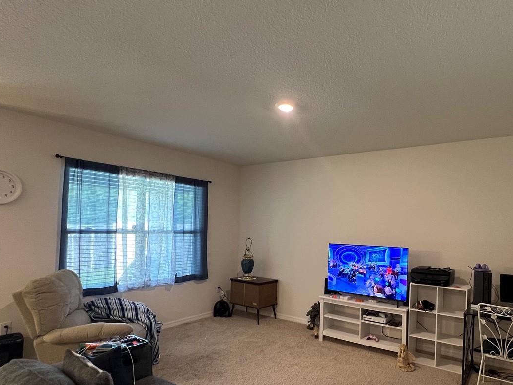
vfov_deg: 65.5
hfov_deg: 80.0
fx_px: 296
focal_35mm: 20
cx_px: 325
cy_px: 226
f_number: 1.8
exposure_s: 1/60
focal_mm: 1.57
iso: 250
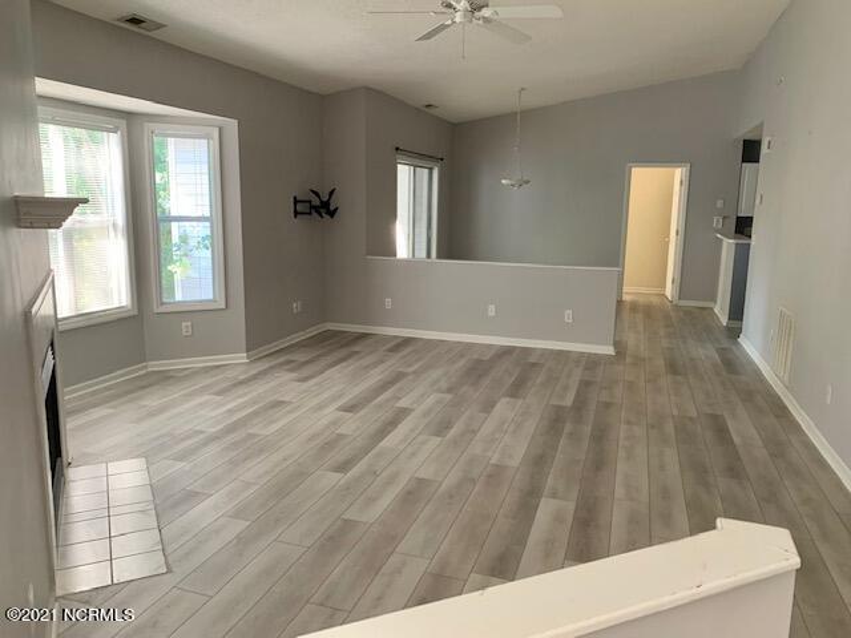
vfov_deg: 53.1
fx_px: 639
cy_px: 319
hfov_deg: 67.3
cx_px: 426
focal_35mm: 26
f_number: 1.8
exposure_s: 1/60
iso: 320
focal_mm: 4.25
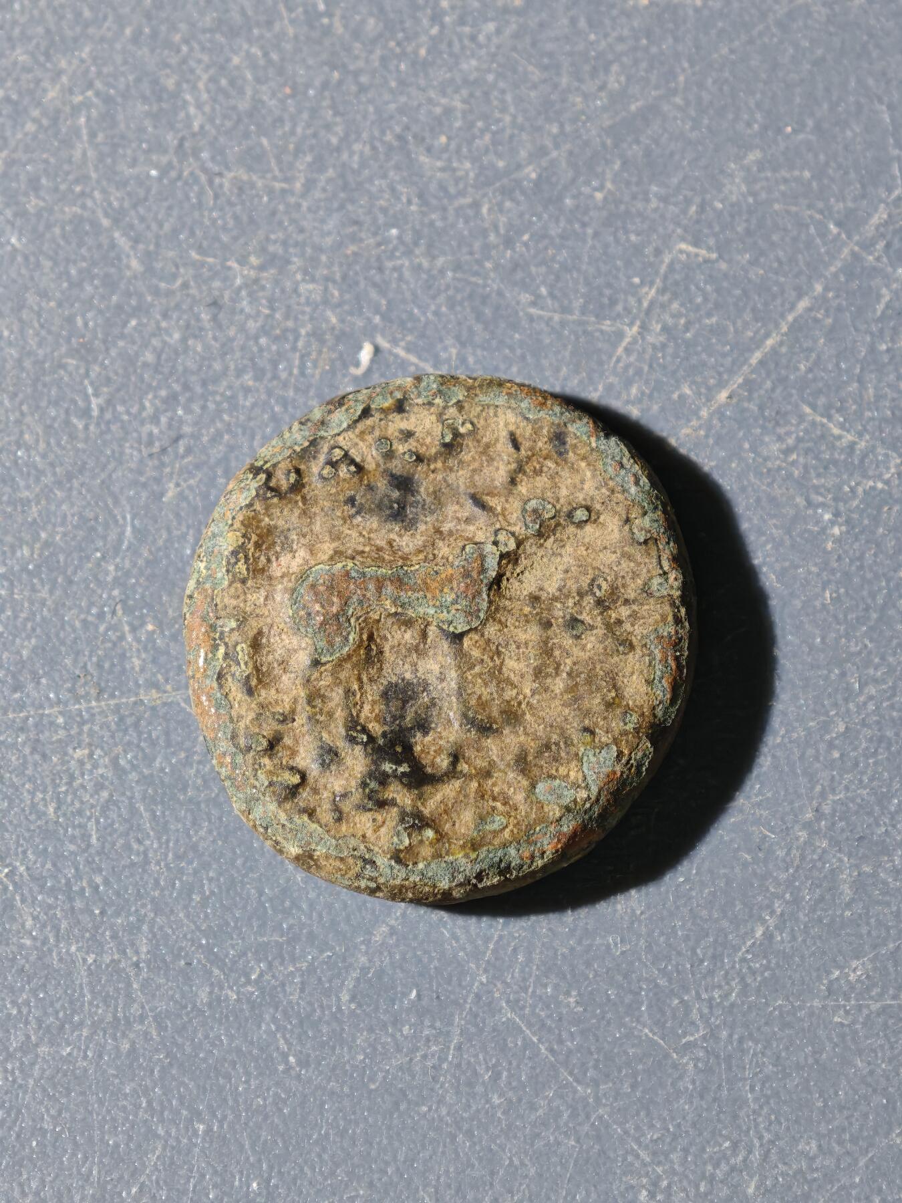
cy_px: 602
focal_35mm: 134
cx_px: 451
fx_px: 4656
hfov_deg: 11.1
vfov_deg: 14.7
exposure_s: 1/100
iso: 500
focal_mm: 9
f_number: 2
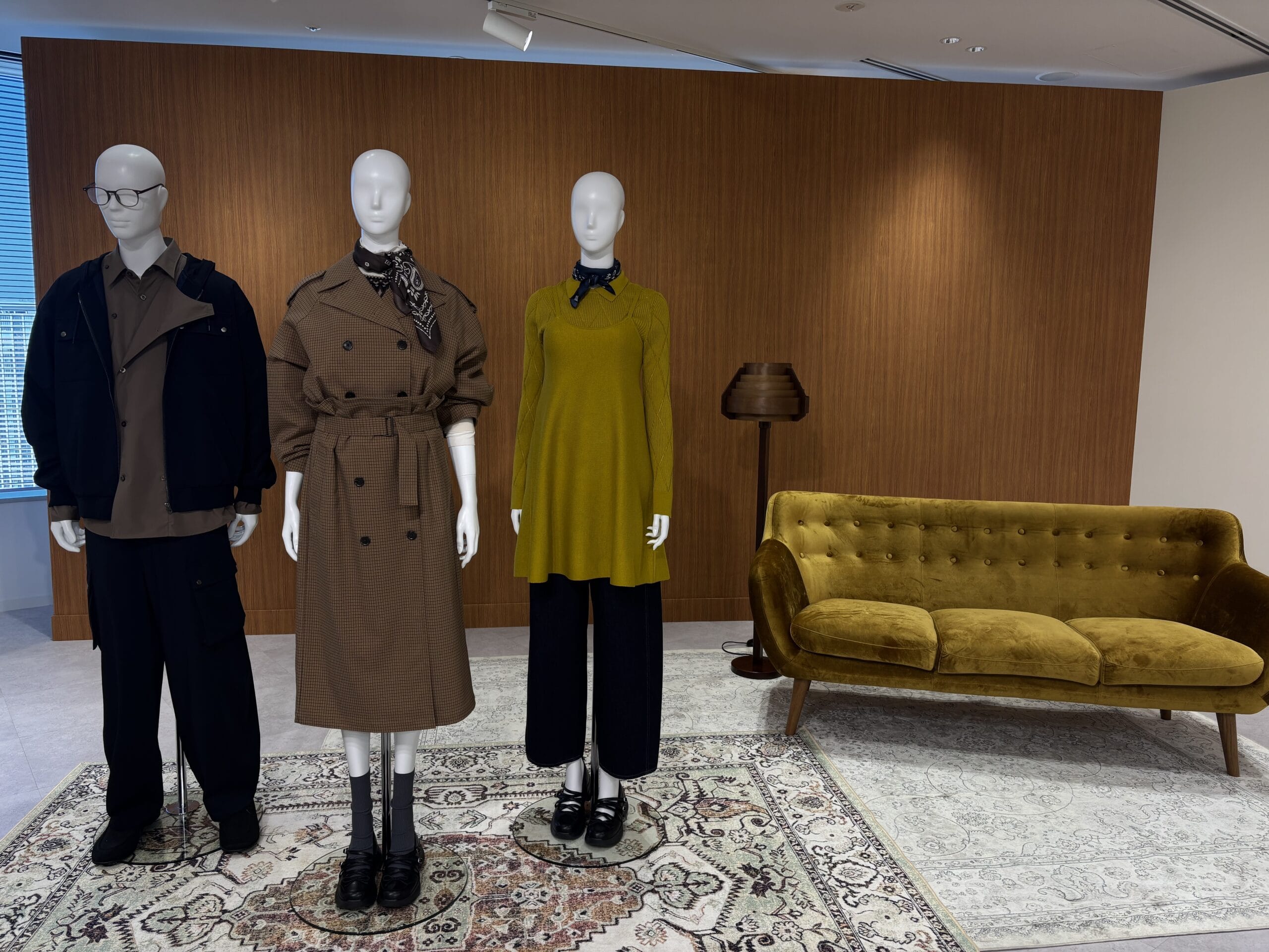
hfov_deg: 67.3
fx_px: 953
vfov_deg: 53.1
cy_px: 476
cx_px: 634
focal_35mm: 26
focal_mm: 5.96
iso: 40
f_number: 1.6
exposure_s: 1/256
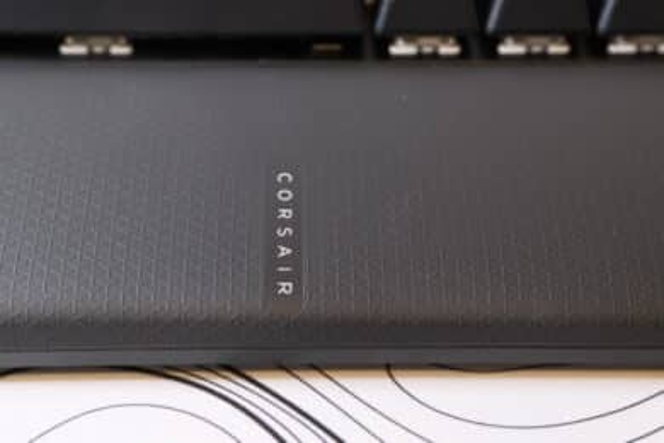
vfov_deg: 19.2
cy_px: 222
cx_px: 332
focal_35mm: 71
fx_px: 1309
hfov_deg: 28.5
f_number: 8
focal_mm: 47.2
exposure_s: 1/38
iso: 3200
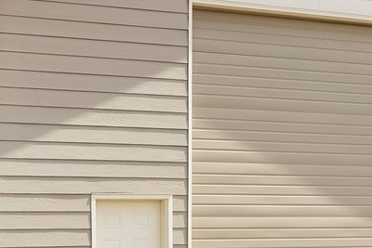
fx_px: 1317
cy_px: 126
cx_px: 51
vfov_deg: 10.8
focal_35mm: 127
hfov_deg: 15.9
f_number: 5.6
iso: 400
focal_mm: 30.1
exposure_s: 1/1600
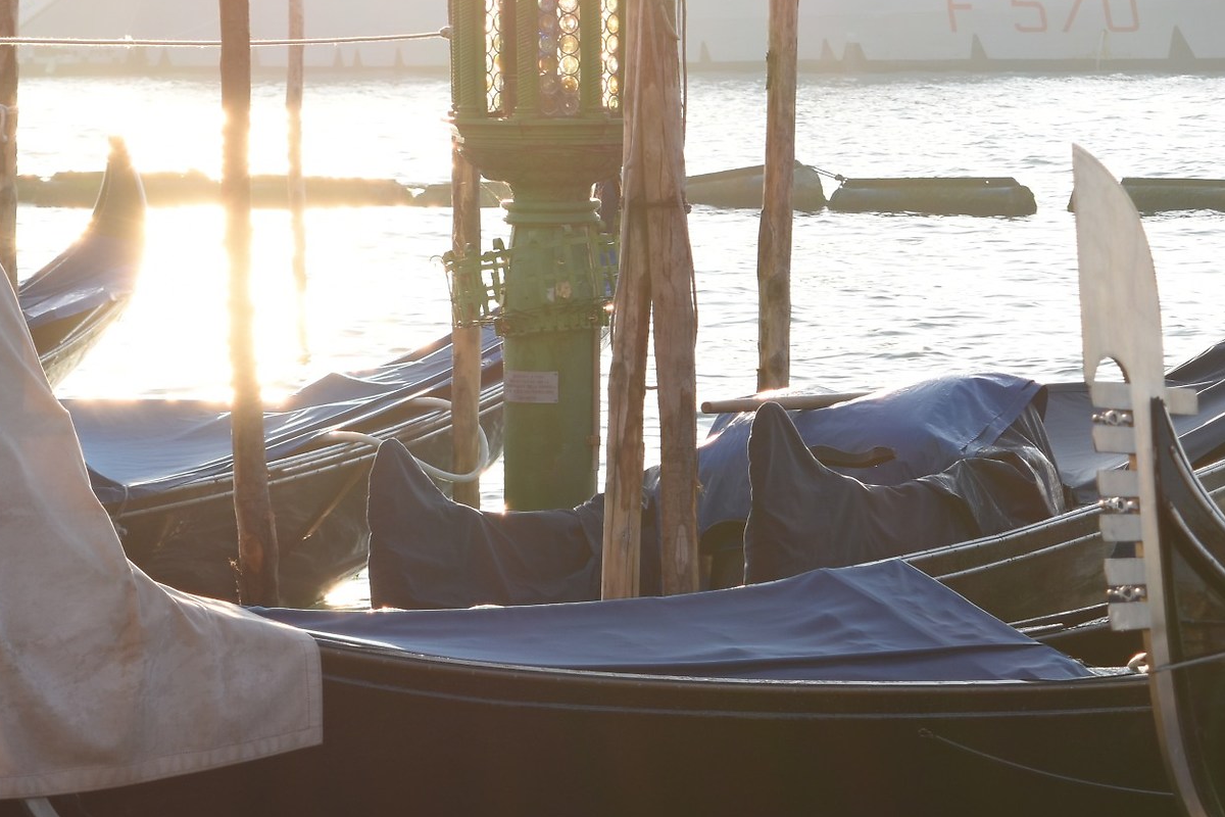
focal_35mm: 165
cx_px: 1194
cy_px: 475
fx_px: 5614
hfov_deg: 12.3
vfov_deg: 8.3
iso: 100
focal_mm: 55
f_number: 5.6
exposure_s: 1/200
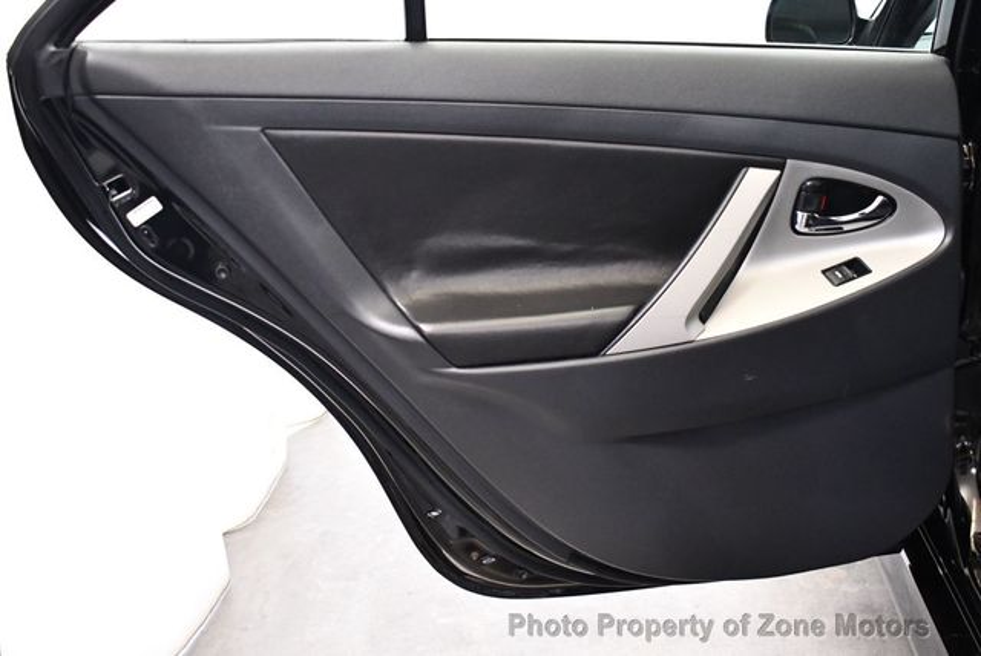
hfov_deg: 48.4
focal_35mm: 40
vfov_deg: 33.5
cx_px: 490
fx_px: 1091
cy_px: 328
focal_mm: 20
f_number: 3.8
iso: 3200
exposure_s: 1/80
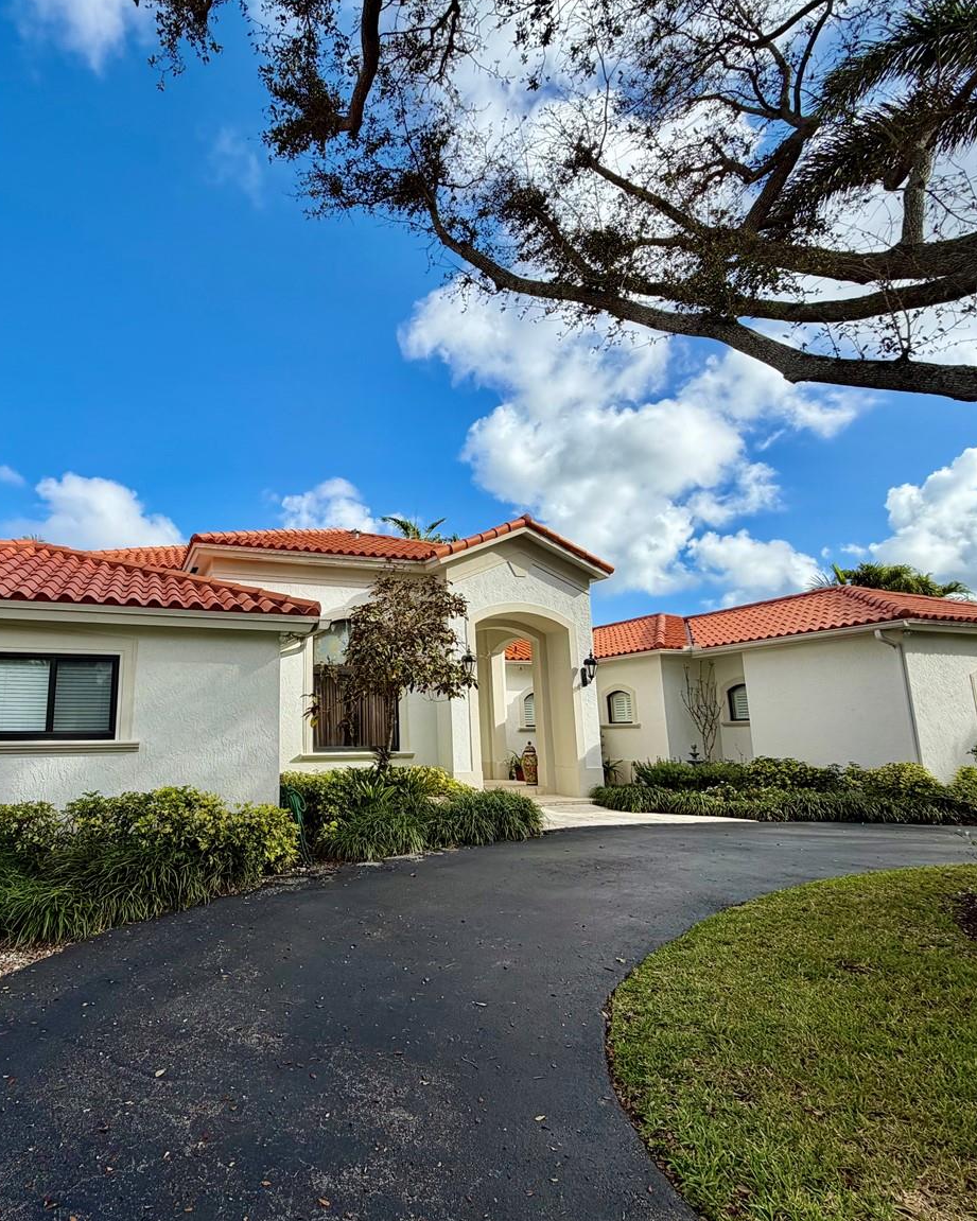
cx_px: 343
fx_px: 687
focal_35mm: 19
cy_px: 610
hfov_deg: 69.3
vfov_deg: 83.3
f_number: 2.2
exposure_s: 1/770
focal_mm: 2.22
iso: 25
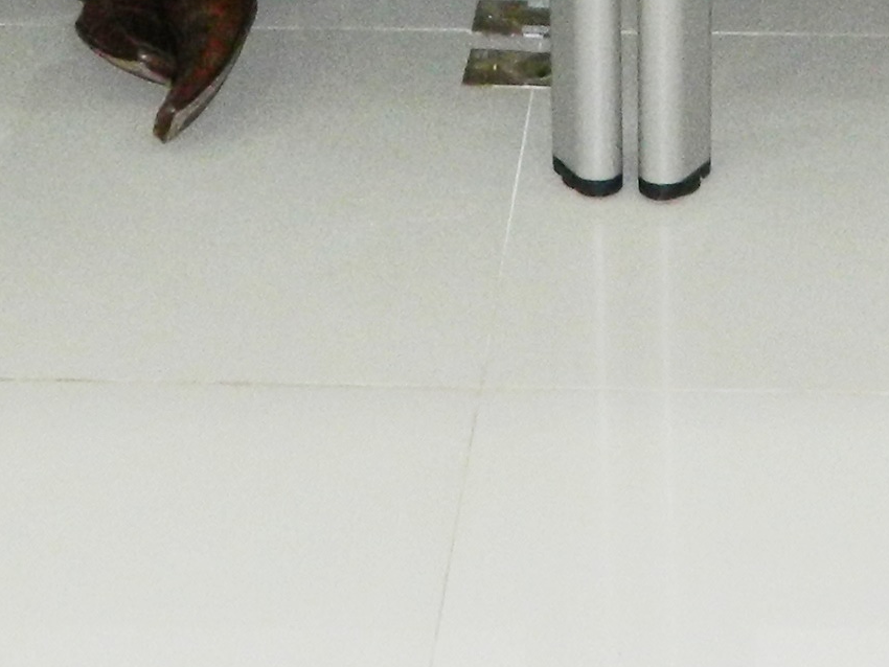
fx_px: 3263
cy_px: -574
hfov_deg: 15.5
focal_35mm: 127
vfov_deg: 10.9
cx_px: 634
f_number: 3.1
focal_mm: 4.5
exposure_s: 1/30
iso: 200
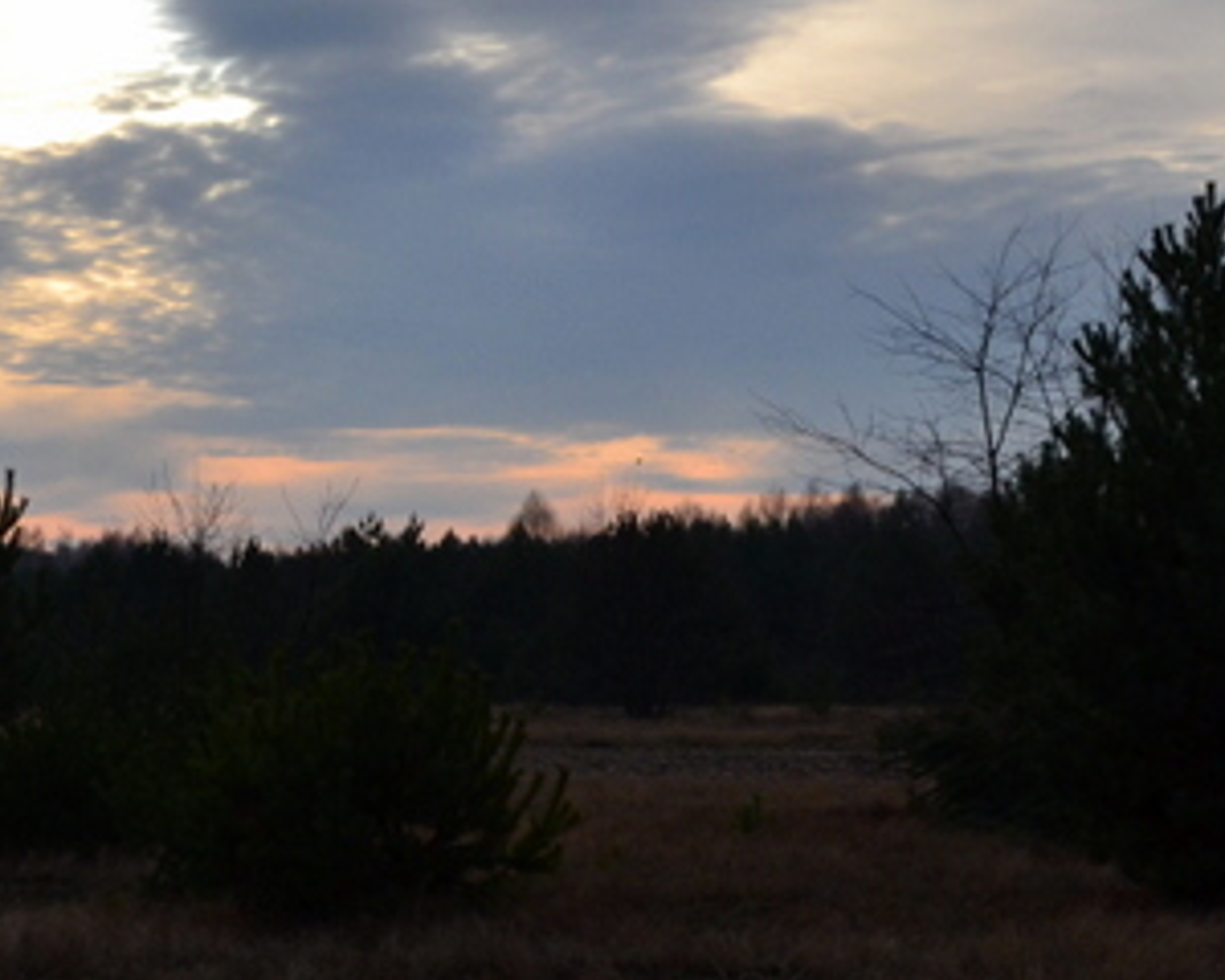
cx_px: 257
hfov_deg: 18.1
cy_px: 192
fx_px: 3807
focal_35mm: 105
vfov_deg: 14.6
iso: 400
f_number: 11
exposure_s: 1/500
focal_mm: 28
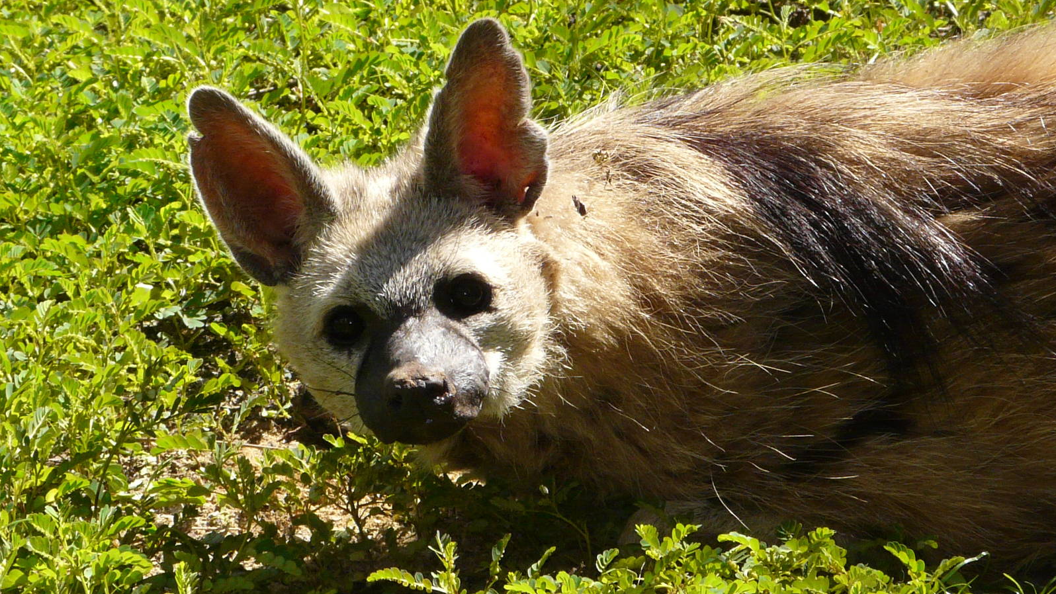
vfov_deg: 3.0
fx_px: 11257
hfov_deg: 5.4
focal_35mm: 402
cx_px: 529
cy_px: 294
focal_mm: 37.9
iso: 160
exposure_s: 1/250
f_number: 5.6
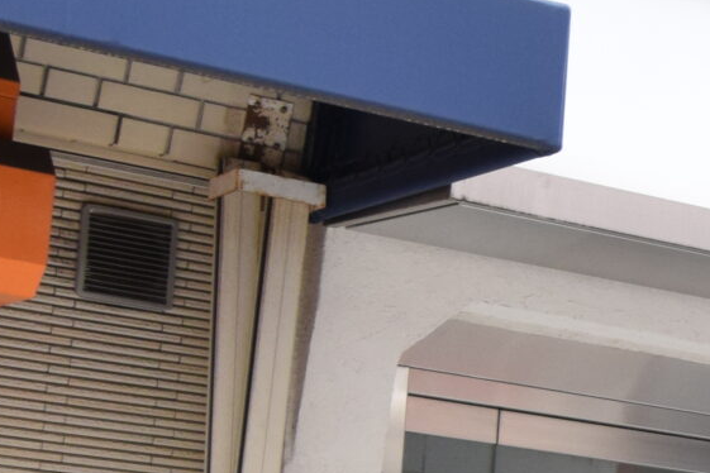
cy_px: 638
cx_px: 1317
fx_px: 2702
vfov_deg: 9.8
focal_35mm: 137
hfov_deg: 13.3
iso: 800
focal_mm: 20
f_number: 9
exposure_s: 1/80
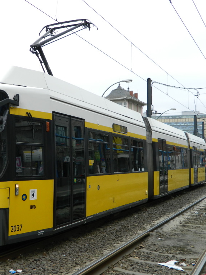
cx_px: 53
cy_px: 138
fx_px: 373
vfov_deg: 40.4
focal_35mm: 47
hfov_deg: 30.4
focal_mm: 6.2
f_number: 3.3
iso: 80
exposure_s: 1/200
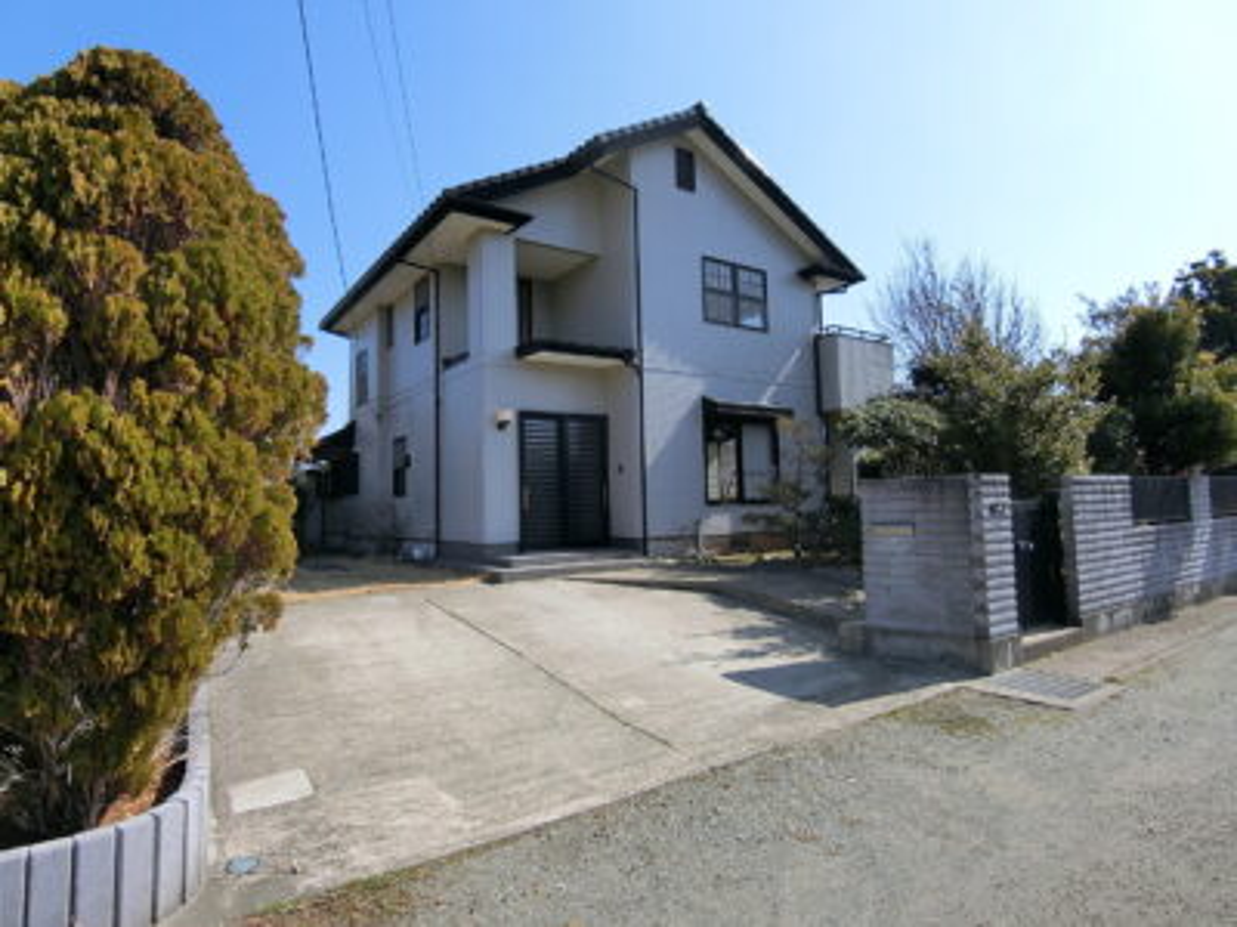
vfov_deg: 68.7
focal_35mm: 19
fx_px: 679
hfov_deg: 84.7
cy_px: 464
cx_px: 618
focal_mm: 4.06
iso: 80
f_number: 6.9
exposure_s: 1/200
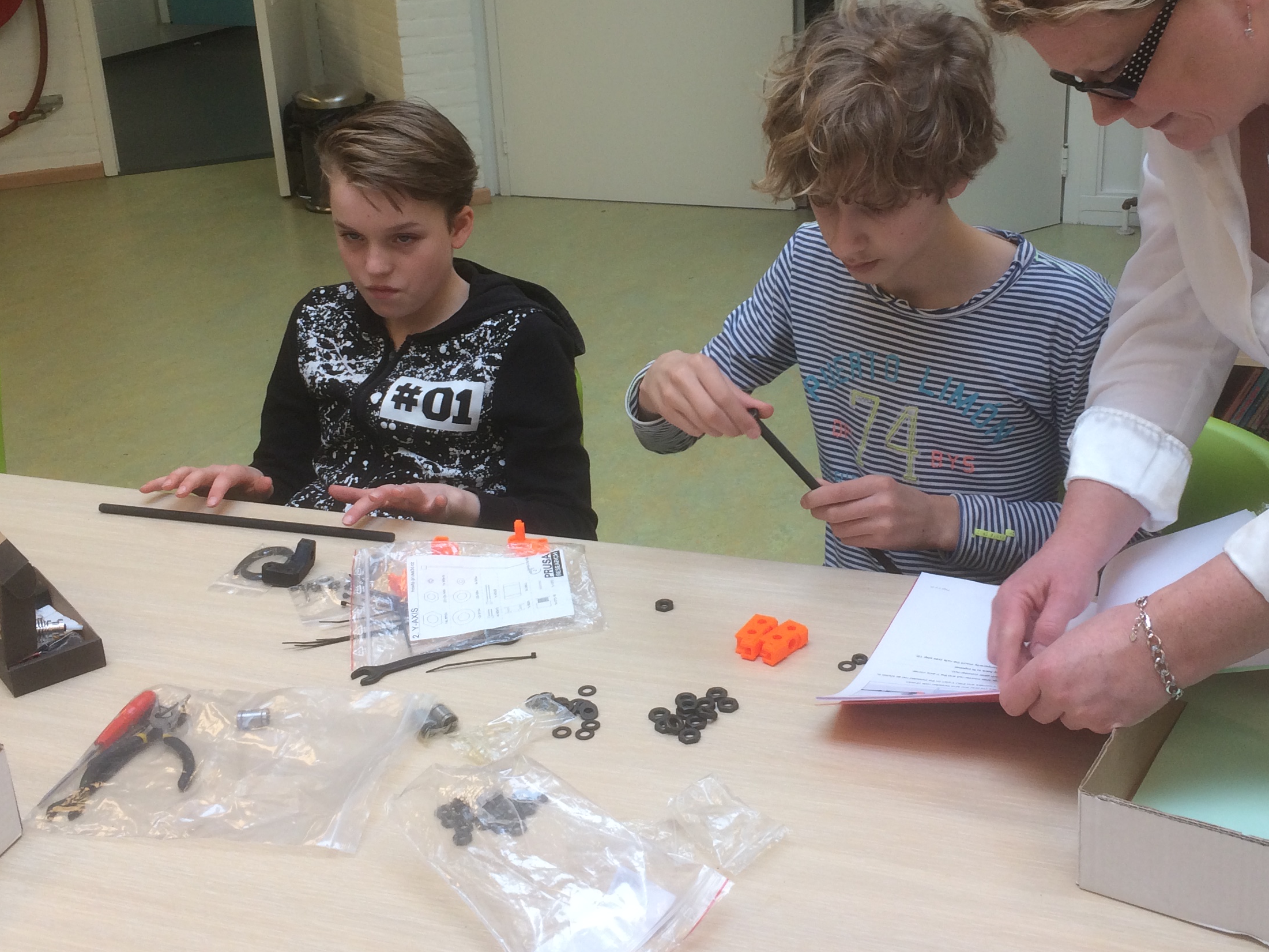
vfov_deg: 33.5
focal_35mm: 43
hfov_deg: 43.7
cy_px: 391
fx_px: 1576
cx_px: 730
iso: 40
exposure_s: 1/100
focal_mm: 4.15
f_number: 2.2
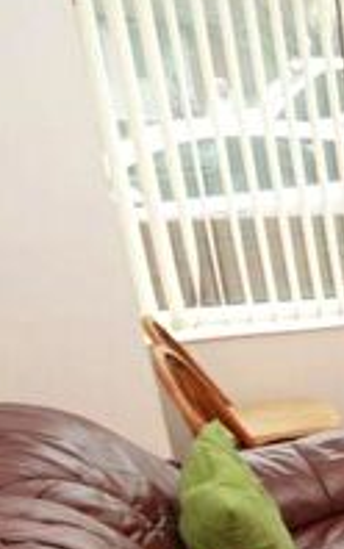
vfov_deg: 36.3
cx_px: 835
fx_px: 809
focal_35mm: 54
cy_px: 438
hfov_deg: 14.7
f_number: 4
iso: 1400
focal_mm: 10
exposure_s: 1/60
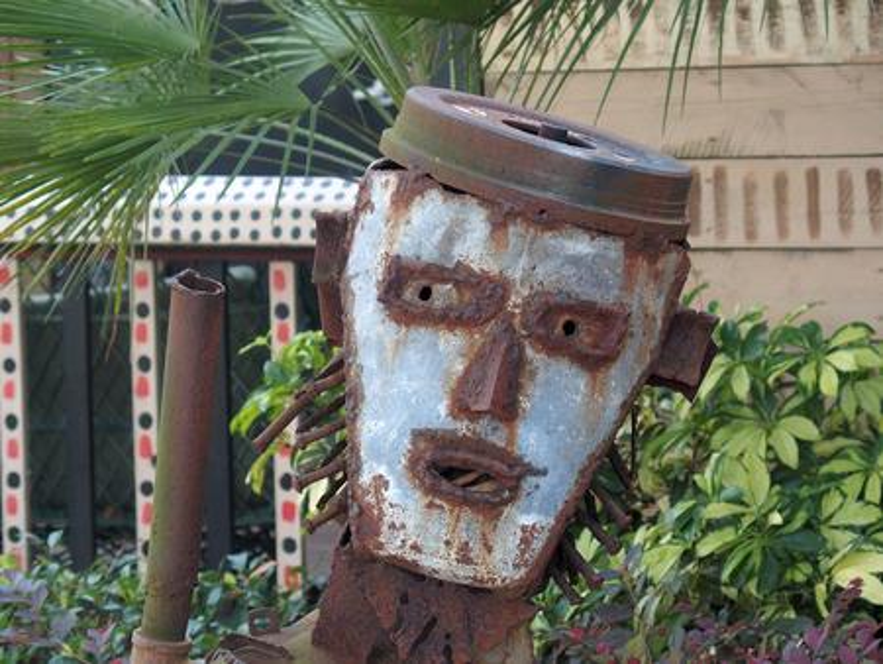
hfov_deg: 15.9
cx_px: 442
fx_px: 3165
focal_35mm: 124
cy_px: 332
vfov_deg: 12.0
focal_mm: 26.2
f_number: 2.8
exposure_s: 1/250
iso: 125
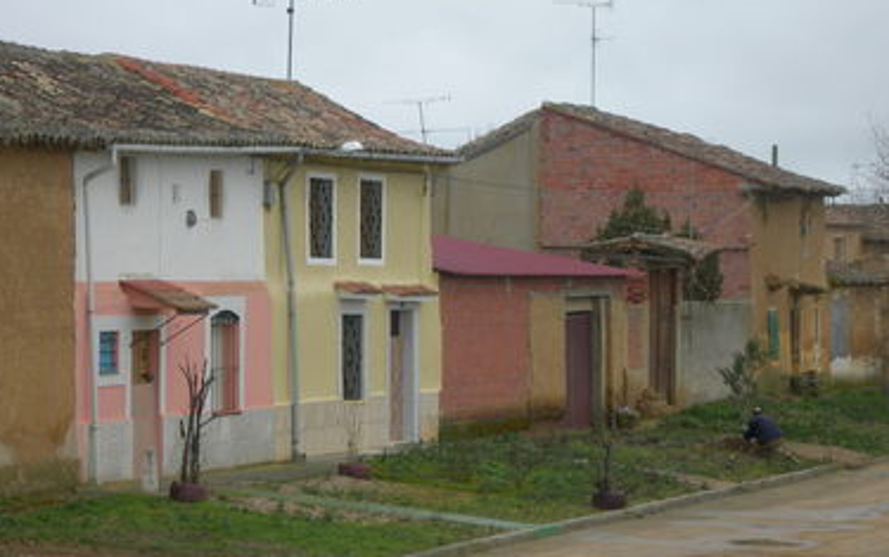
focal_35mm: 161
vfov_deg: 8.2
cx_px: 405
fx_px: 3904
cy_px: 300
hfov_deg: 13.0
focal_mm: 23.4
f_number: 4.9
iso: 50
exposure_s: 1/153
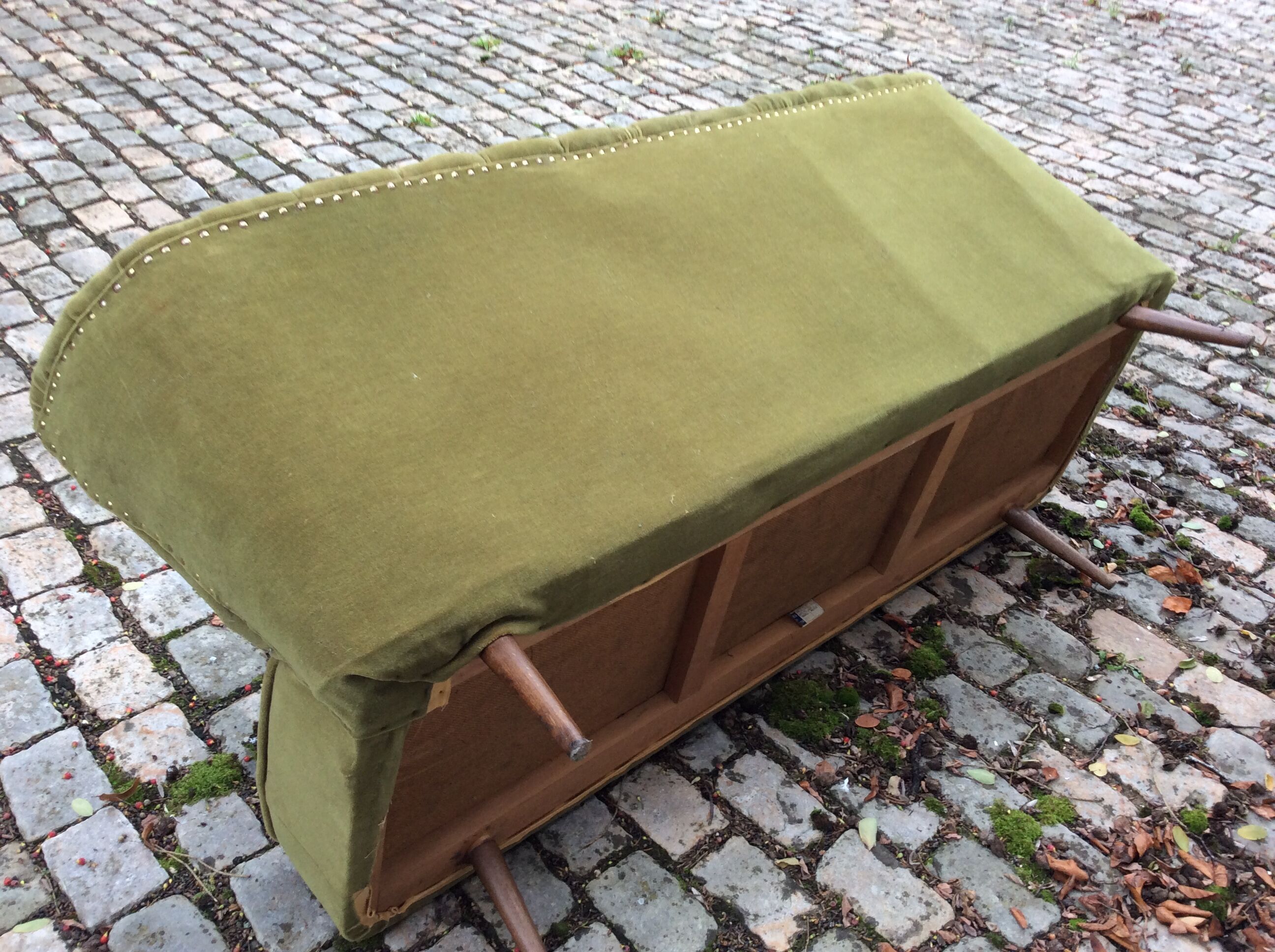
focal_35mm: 32
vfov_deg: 44.1
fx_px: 1177
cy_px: 476
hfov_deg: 56.9
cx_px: 638
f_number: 2.4
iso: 50
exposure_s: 1/50
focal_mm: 3.3
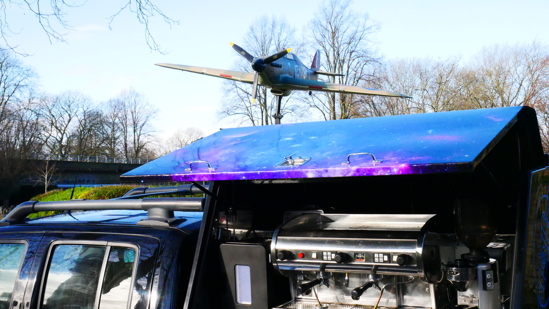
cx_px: 274
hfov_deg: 42.9
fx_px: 699
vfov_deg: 24.9
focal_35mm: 48
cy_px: 189
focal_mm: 22
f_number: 9
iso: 3200
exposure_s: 1/1300
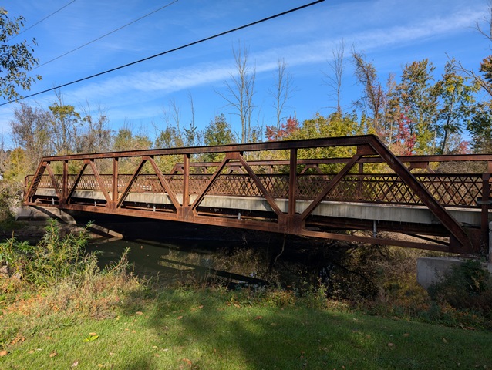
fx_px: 341
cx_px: 246
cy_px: 185
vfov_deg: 56.9
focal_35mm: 24
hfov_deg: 71.5
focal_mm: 6.9
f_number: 1.68
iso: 20
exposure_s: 1/791
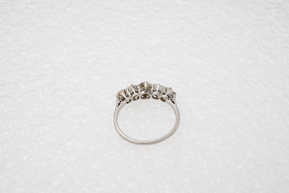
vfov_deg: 29.9
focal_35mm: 45
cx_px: 144
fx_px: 361
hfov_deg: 43.6
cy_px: 96
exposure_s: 1/125
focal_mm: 30
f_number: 22
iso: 500
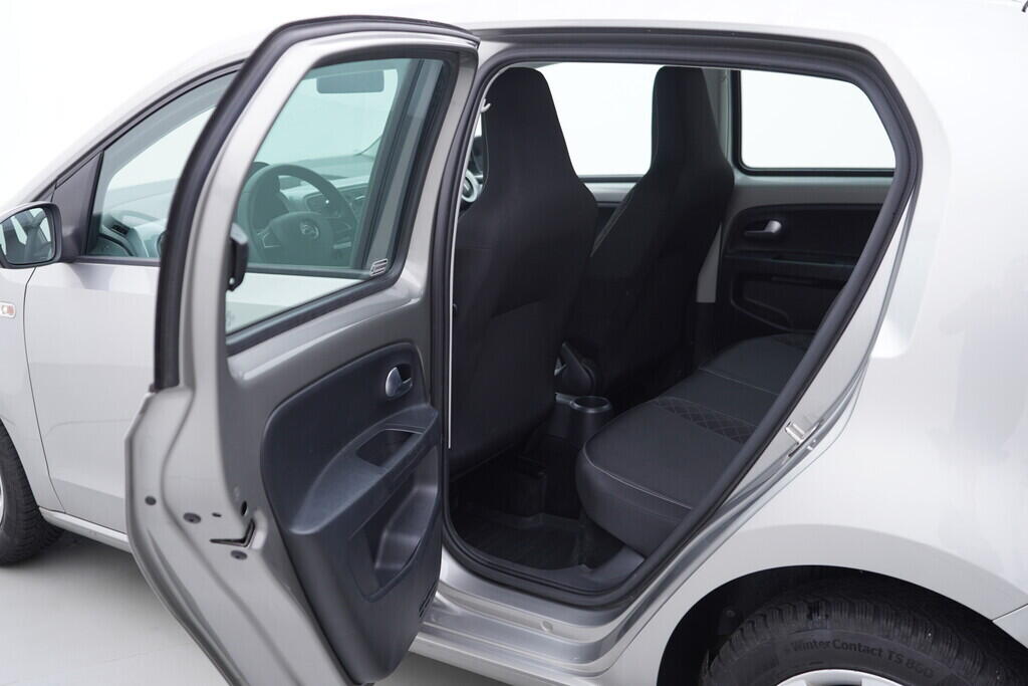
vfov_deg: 36.9
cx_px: 514
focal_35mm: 36
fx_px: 1028
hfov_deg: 53.1
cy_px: 343
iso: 125
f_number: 3.2
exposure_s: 1/40
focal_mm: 24
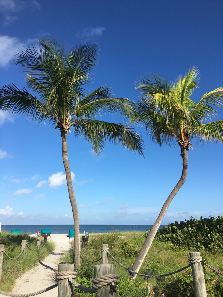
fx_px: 249
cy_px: 148
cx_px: 112
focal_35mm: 29
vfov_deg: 61.7
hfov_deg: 48.2
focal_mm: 4.15
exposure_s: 1/1789
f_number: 2.2
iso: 25
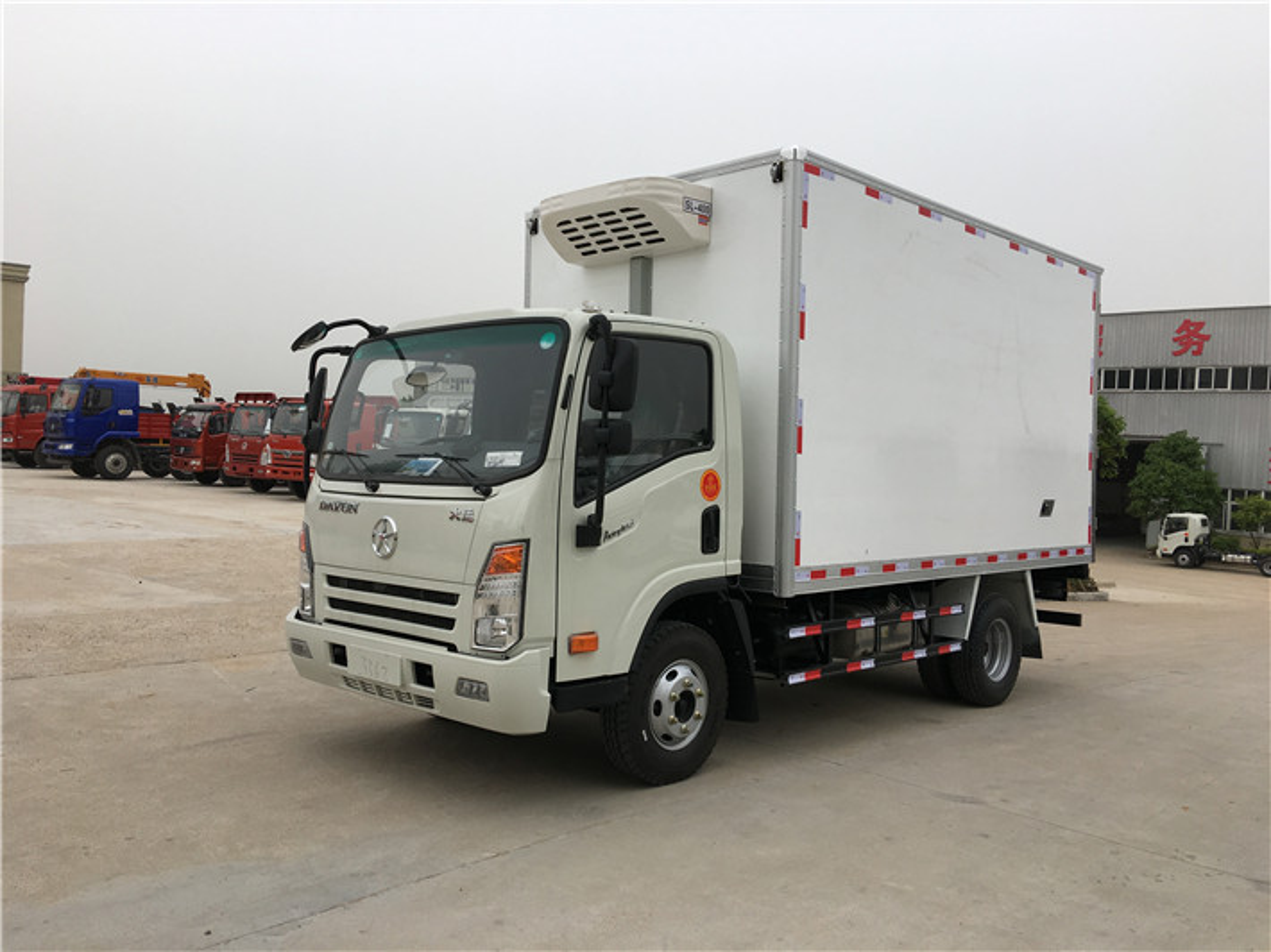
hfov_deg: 61.7
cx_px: 636
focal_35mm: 29
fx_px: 1064
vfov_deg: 48.2
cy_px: 476
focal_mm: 4.15
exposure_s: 1/610
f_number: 2.2
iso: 25
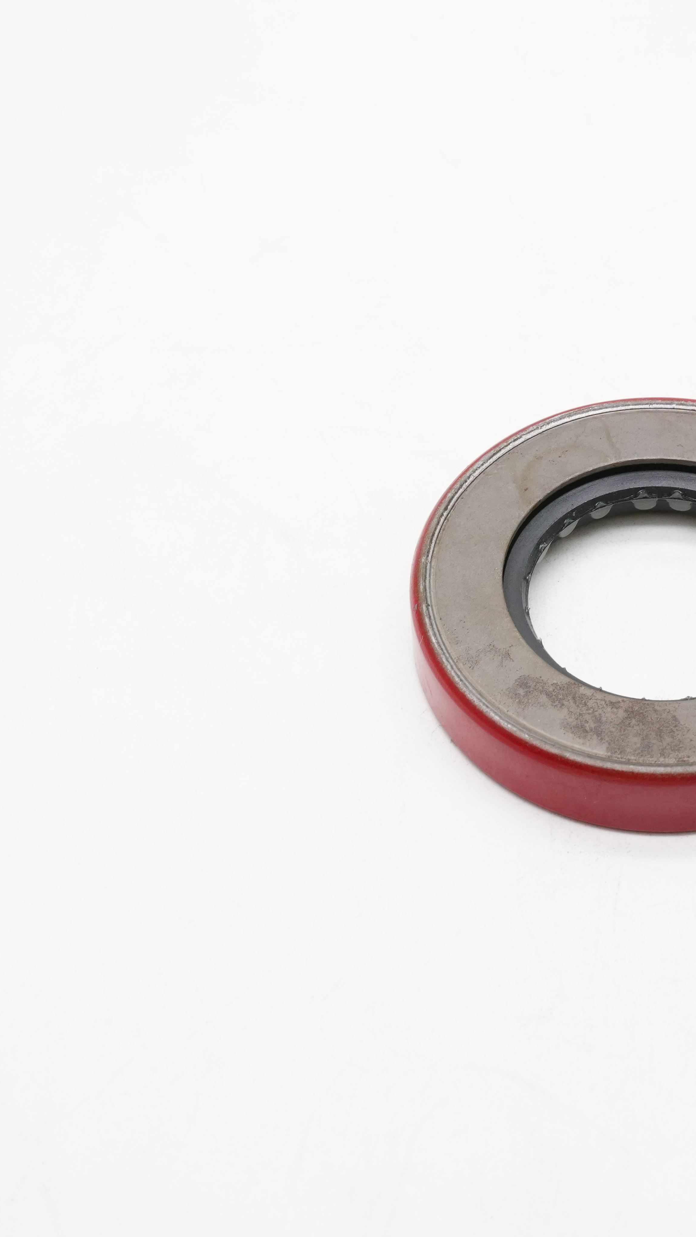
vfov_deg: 29.7
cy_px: 616
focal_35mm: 71
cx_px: 483
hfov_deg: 16.9
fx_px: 2330
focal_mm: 30
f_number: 11
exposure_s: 1/60
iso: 640
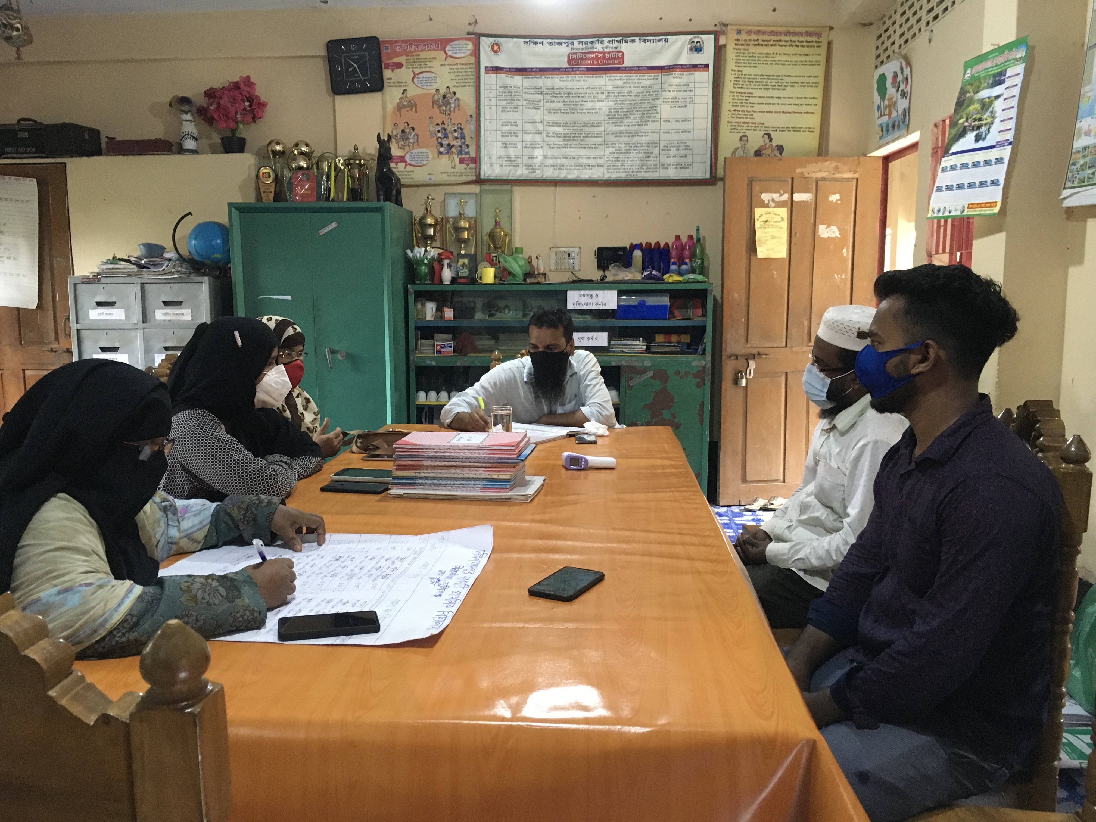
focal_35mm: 29
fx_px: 918
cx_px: 548
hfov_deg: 61.7
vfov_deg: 48.2
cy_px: 411
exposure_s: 1/25
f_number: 2.2
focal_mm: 4.15
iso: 200
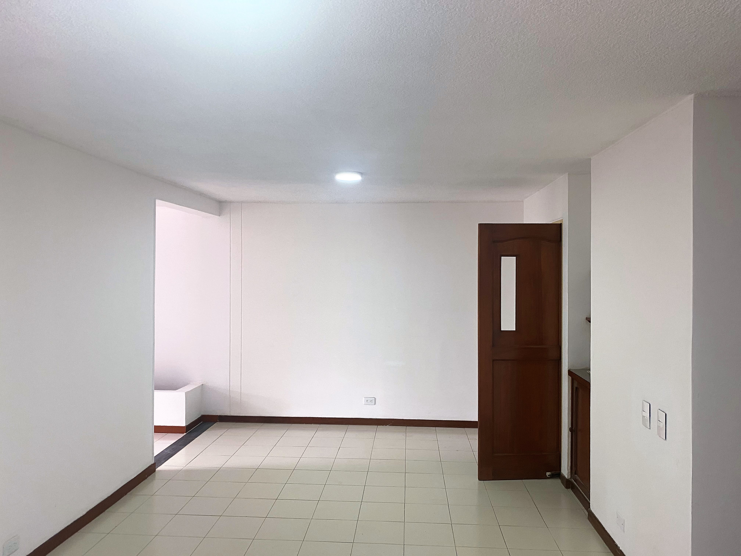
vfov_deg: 53.1
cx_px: 370
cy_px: 278
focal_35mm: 26
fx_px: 557
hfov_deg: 67.3
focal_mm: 4.25
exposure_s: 1/60
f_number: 1.8
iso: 80
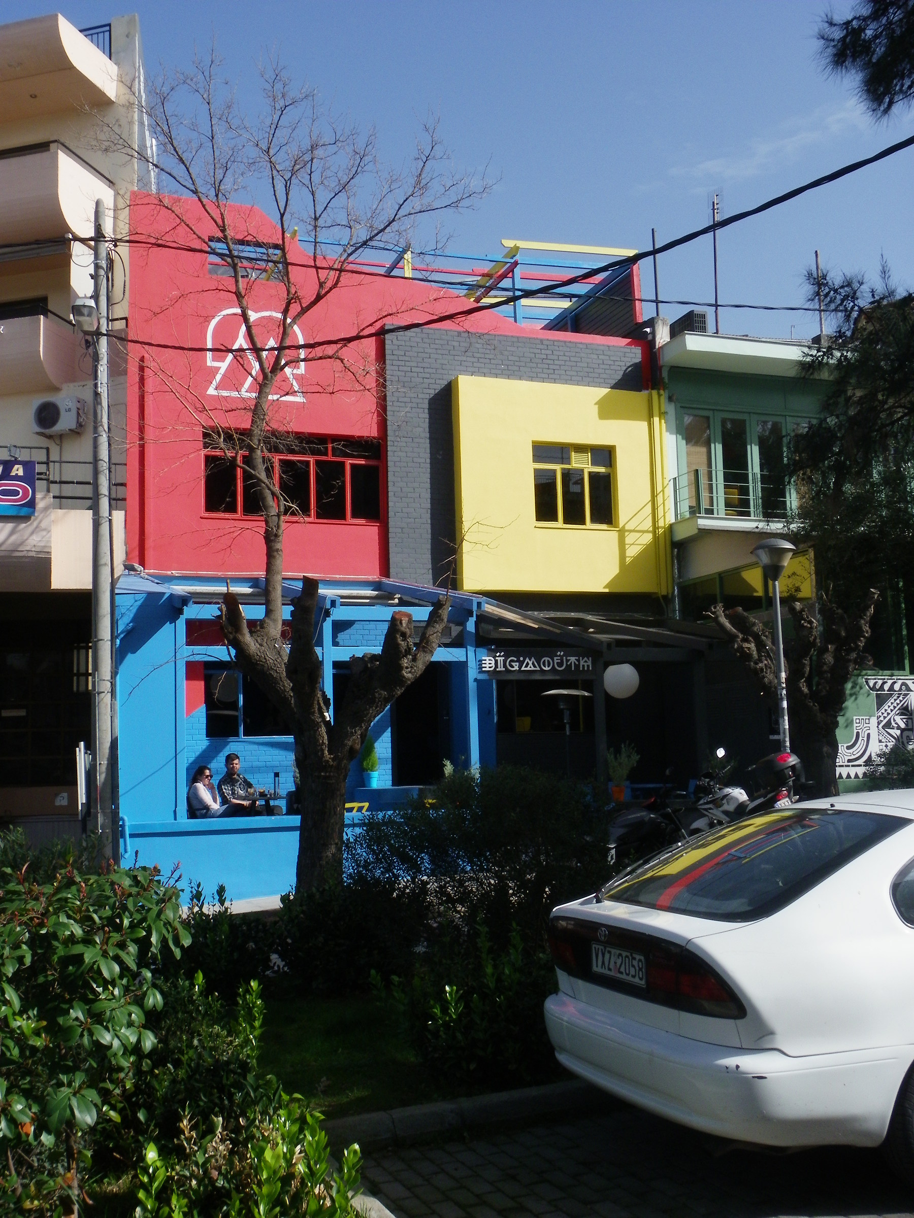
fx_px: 1338
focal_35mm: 38
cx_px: 457
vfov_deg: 49.0
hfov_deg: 37.7
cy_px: 609
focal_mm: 6.8
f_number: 8
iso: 100
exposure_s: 1/250
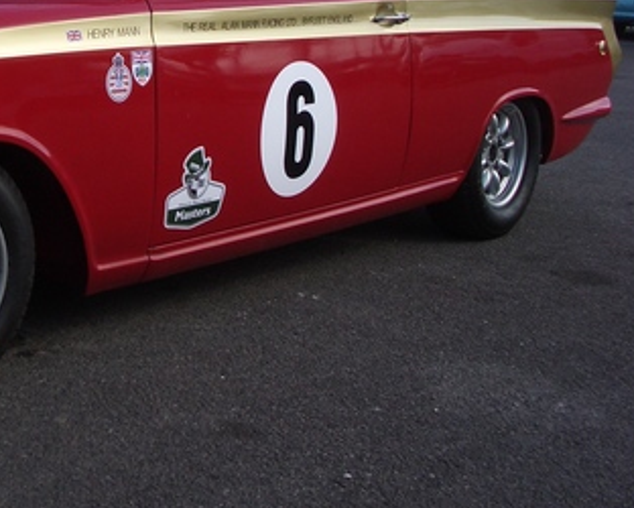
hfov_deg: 25.9
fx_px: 1314
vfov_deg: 21.3
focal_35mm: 70
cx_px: 14
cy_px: 30
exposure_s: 1/320
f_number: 4.3
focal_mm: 5.8
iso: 80
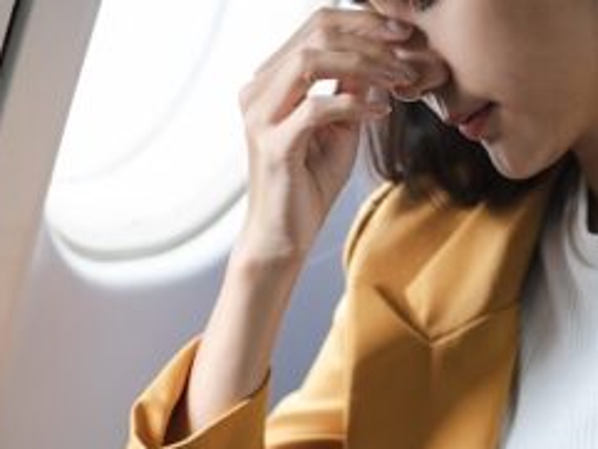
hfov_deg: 9.1
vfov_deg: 6.9
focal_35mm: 217
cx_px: 489
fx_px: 3751
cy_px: 164
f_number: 2.5
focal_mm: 85
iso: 320
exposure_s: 1/160
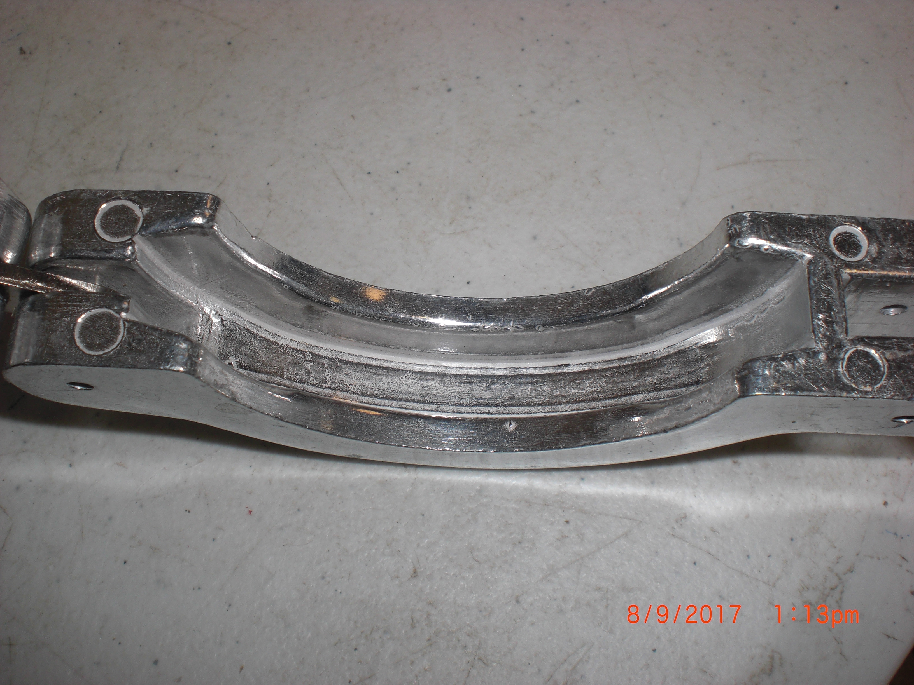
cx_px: 457
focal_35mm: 38
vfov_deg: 37.7
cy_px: 342
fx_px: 1003
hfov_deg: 49.0
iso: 64
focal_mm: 6.3
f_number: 5.6
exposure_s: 1/60
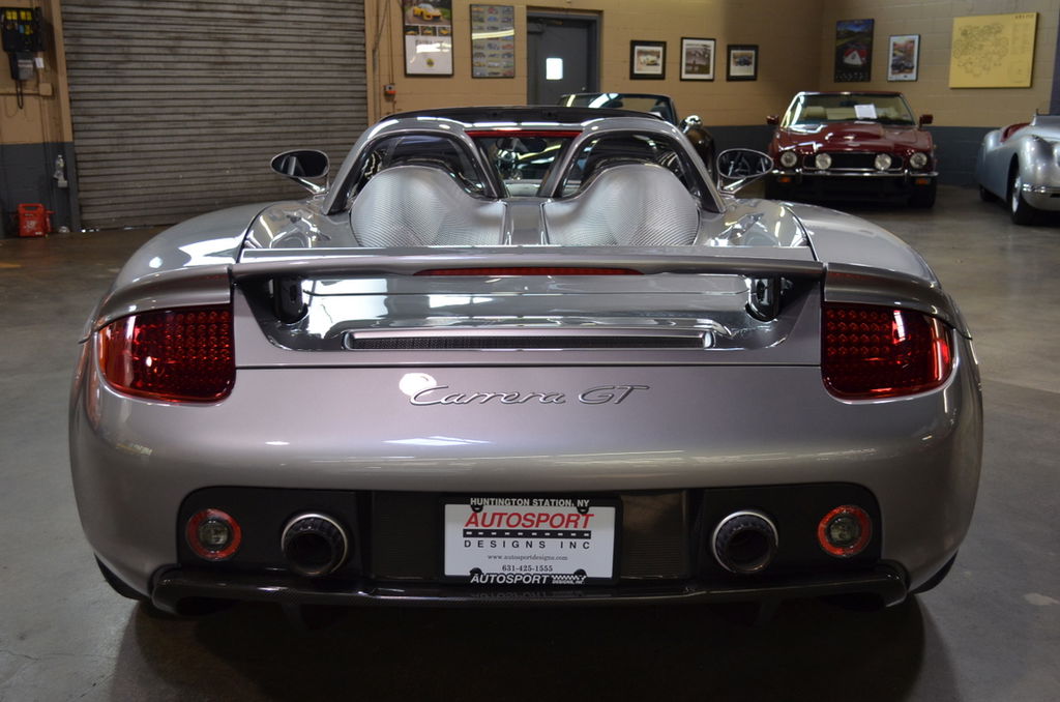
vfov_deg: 36.7
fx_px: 1058
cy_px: 351
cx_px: 530
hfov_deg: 53.2
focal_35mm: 36
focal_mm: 24
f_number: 4
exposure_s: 1/60
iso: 500
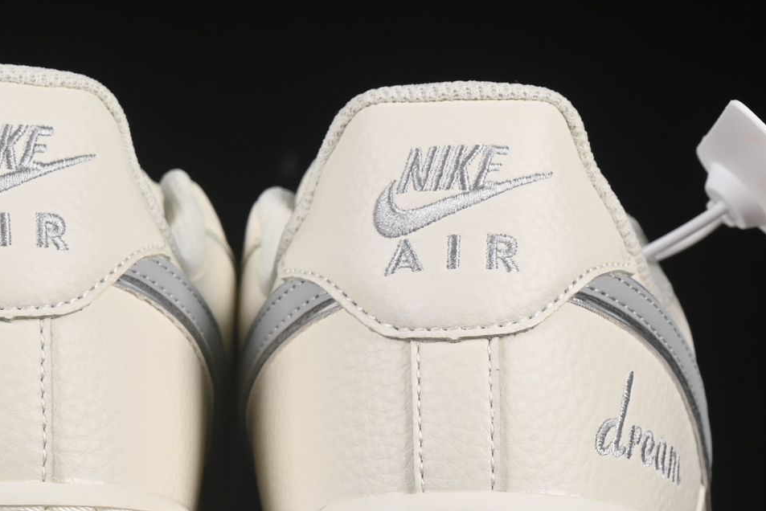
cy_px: 261
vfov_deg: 6.3
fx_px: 4661
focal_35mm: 219
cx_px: 256
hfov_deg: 9.4
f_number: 8
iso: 160
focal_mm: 50
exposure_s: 1/80
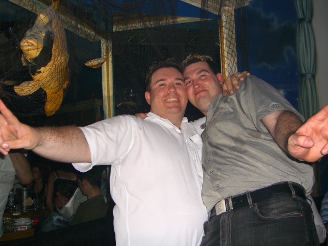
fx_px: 360
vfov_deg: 37.7
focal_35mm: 38
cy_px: 123
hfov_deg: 49.0
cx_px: 164
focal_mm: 7.9
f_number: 2.8
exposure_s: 1/60
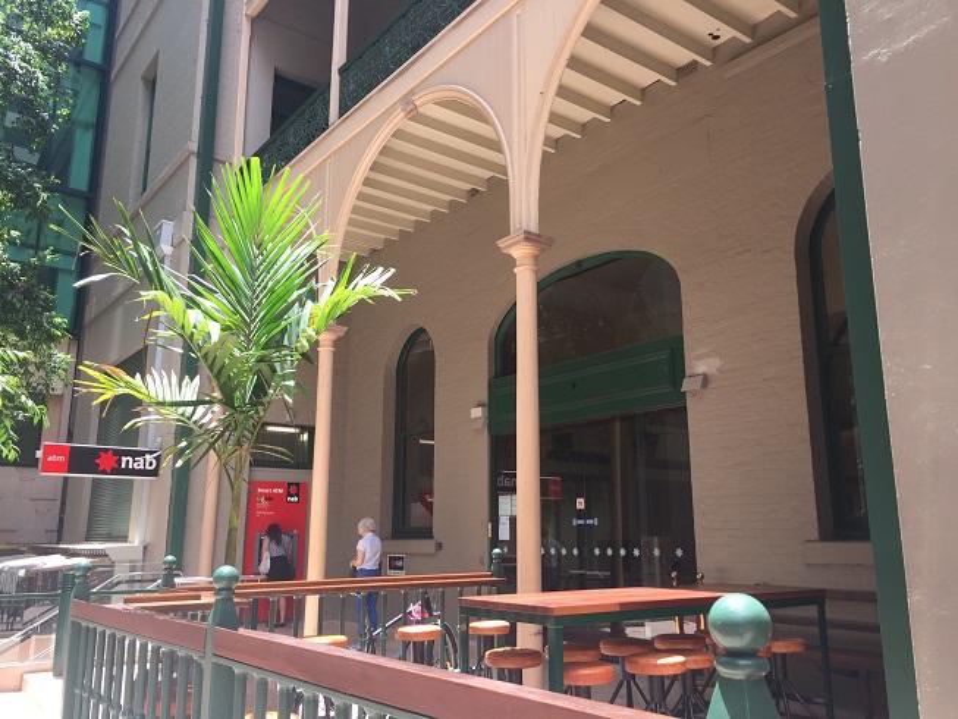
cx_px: 479
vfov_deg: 48.2
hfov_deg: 61.7
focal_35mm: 29
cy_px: 360
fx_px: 803
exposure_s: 1/356
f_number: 2.2
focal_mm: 4.15
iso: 32
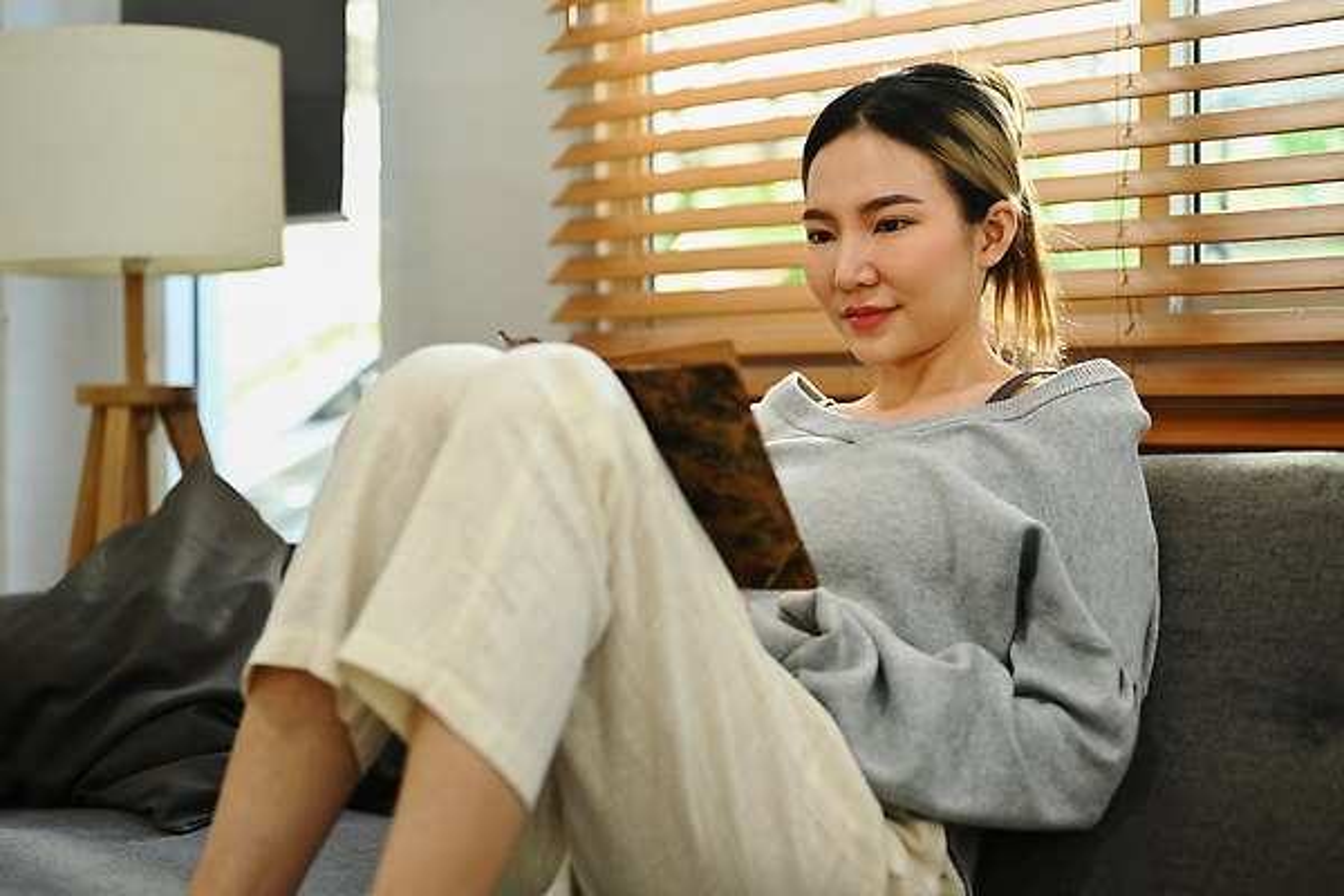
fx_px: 1867
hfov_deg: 39.6
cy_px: 448
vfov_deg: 27.0
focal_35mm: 50
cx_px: 672
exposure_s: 1/125
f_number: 2.2
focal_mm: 50
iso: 400
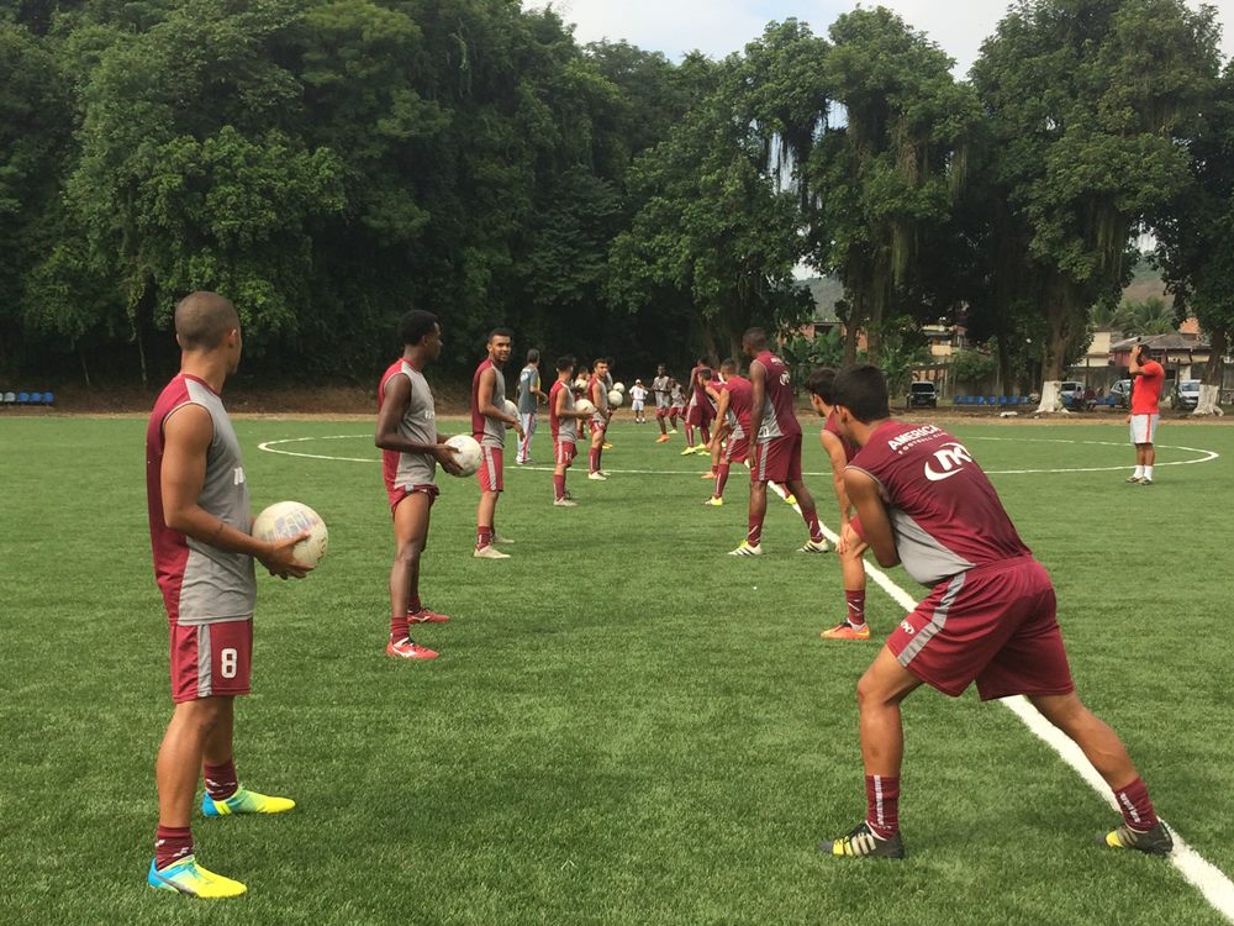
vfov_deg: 48.2
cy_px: 463
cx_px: 617
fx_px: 1034
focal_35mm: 29
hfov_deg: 61.7
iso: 32
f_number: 2.2
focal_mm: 4.15
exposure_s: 1/1053
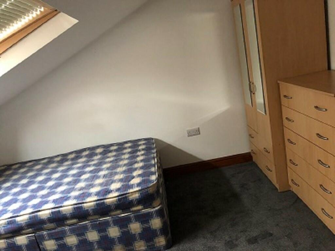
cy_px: 126
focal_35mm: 28
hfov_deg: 63.4
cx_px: 168
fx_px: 271
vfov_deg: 49.7
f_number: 1.8
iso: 100
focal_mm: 3.99
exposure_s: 1/13
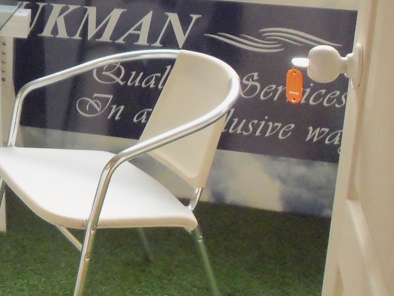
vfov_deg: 18.9
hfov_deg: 23.2
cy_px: 13
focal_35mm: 76
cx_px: -99
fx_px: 865
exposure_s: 1/20
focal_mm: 5.2
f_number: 3.4
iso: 400
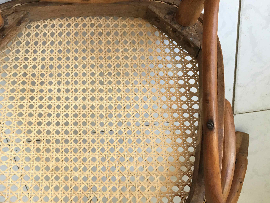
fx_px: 351
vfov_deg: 32.2
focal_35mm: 45
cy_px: 98
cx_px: 93
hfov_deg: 41.6
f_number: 2.2
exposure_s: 1/33
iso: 125
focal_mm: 4.15
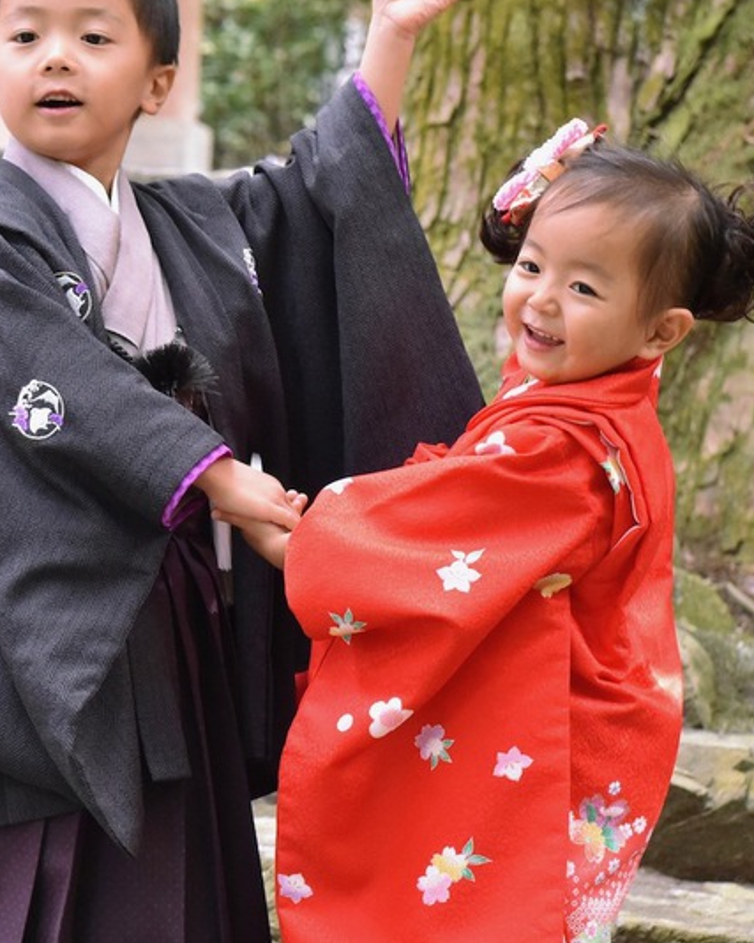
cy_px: 524
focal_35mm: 167
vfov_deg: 11.6
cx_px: -5
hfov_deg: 9.2
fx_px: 4660
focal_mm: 66
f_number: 6.3
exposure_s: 1/160
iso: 4000
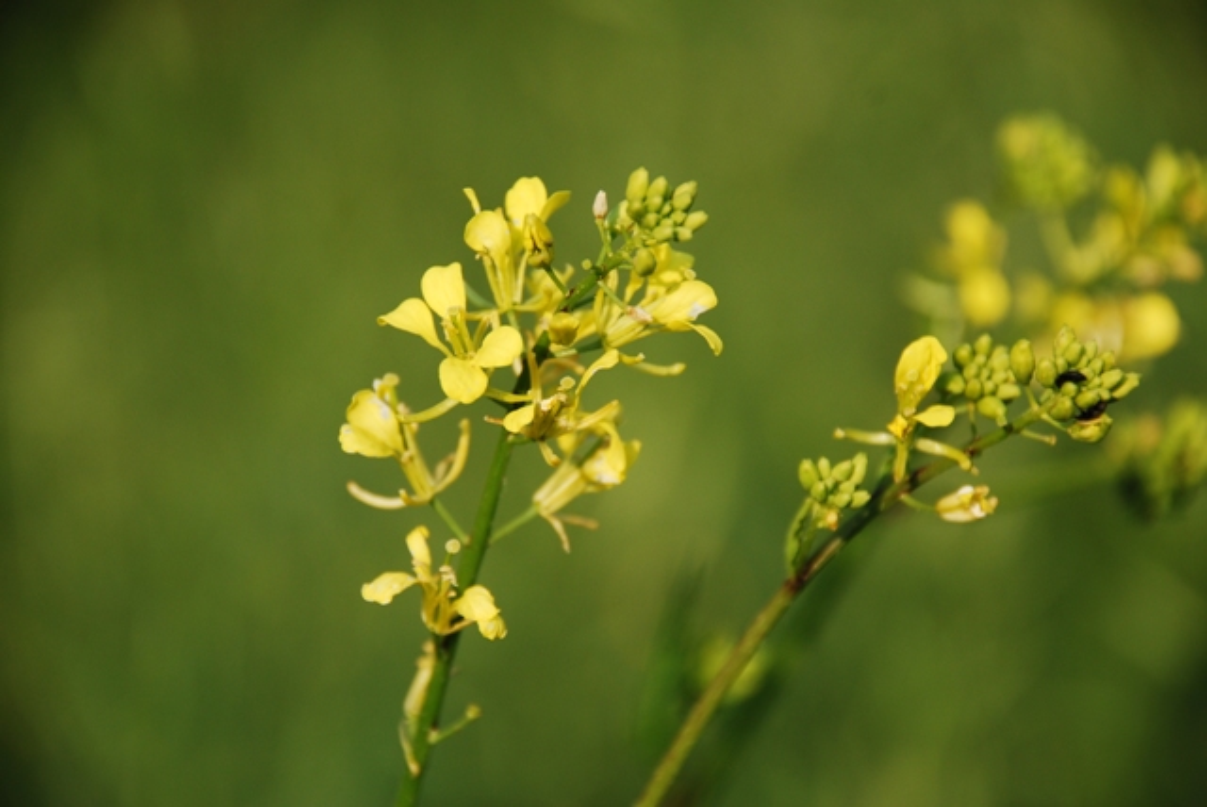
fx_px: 6795
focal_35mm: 202
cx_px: 604
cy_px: 404
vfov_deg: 6.8
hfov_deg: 10.2
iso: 200
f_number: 5.6
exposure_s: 1/500
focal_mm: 135
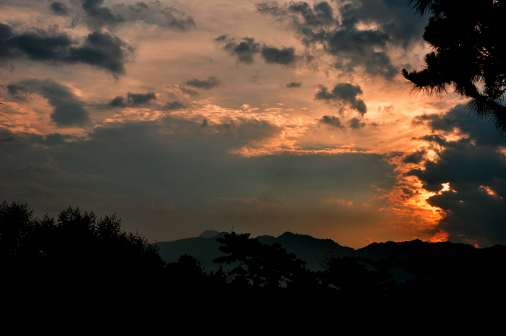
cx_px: 253
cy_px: 168
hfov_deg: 33.4
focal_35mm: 60
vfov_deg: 22.6
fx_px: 842
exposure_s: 1/125
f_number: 16
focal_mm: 40
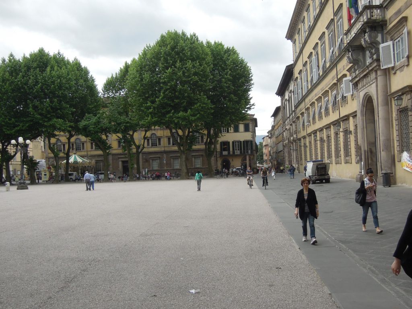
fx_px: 476
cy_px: 154
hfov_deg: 46.8
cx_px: 206
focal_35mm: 40
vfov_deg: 36.0
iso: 160
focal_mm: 7.2
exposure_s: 1/1000
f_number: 3.3
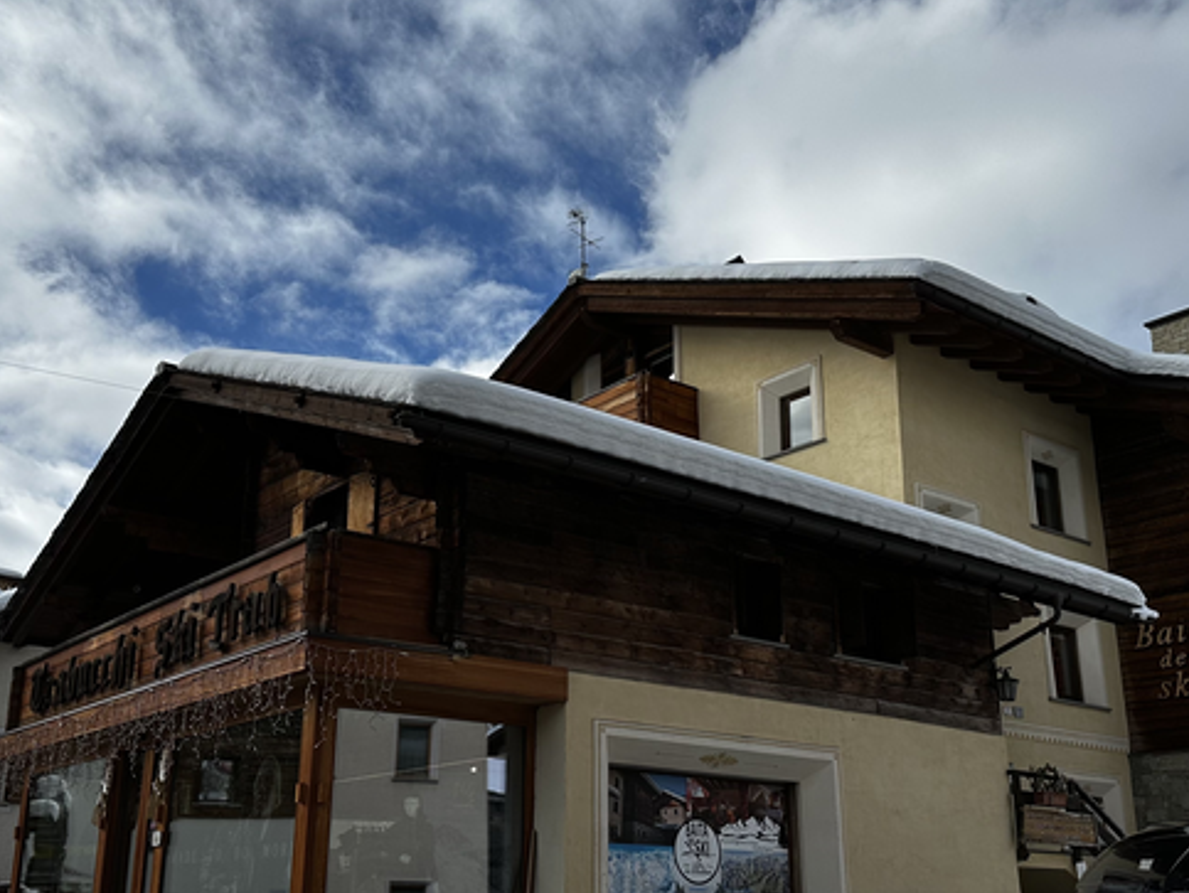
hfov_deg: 63.4
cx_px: 578
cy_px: 509
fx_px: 962
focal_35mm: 28
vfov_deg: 49.7
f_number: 1.78
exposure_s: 1/9709
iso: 80
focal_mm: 6.86
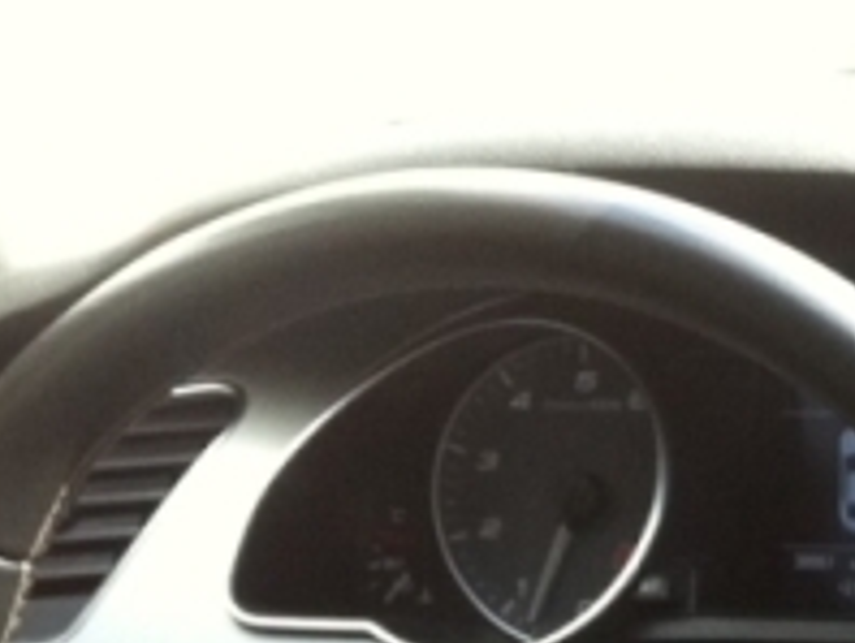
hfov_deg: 12.8
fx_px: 3487
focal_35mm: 141
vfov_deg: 10.2
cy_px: 949
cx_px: 1503
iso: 125
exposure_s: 1/100
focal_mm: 3.85
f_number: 2.8
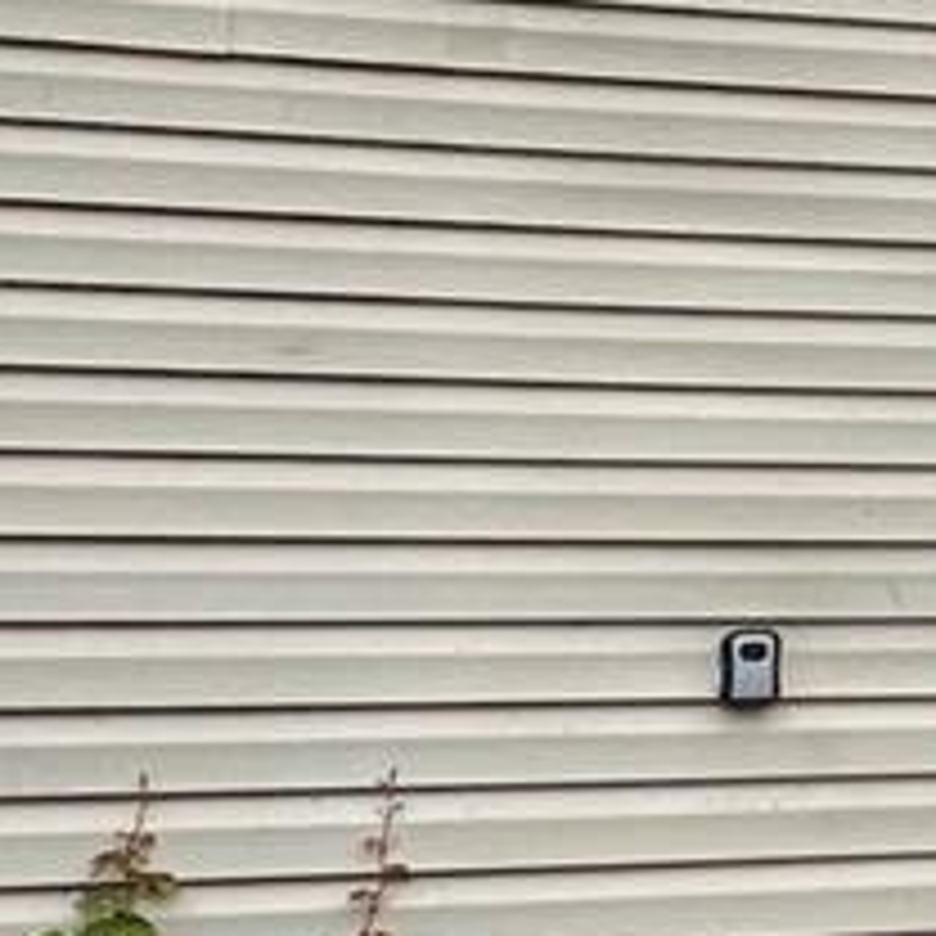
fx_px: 2600
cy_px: -9
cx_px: 1498
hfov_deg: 17.7
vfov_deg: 19.8
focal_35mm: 85
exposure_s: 1/708
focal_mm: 1.57
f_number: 1.8
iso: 32
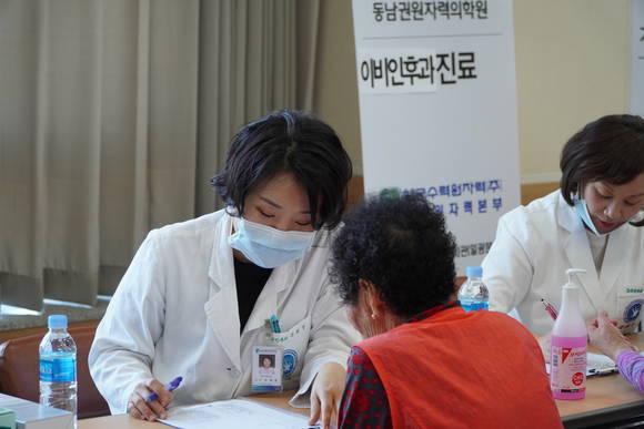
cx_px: 322
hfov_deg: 21.6
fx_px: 1691
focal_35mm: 94
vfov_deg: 14.5
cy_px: 214
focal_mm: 63
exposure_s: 1/125
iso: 640
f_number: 4
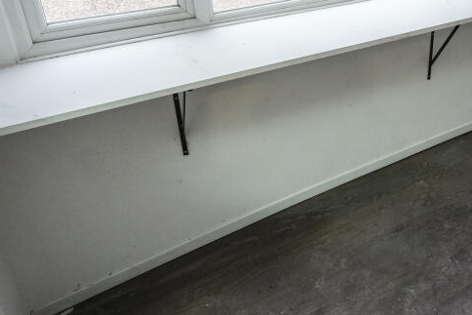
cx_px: 377
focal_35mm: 37
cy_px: 64
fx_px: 479
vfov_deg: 35.3
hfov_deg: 49.4
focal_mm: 11.5
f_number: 4
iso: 1250
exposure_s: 1/160
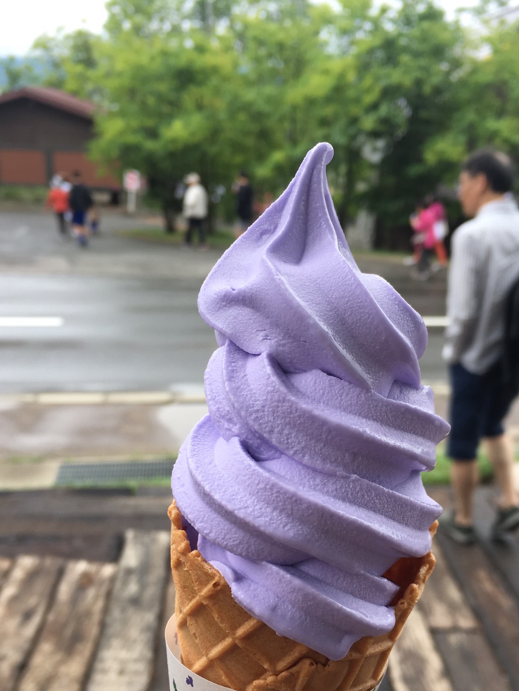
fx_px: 740
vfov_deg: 49.6
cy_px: 439
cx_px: 307
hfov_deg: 38.5
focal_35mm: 37
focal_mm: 4.15
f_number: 2.2
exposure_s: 1/298
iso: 25
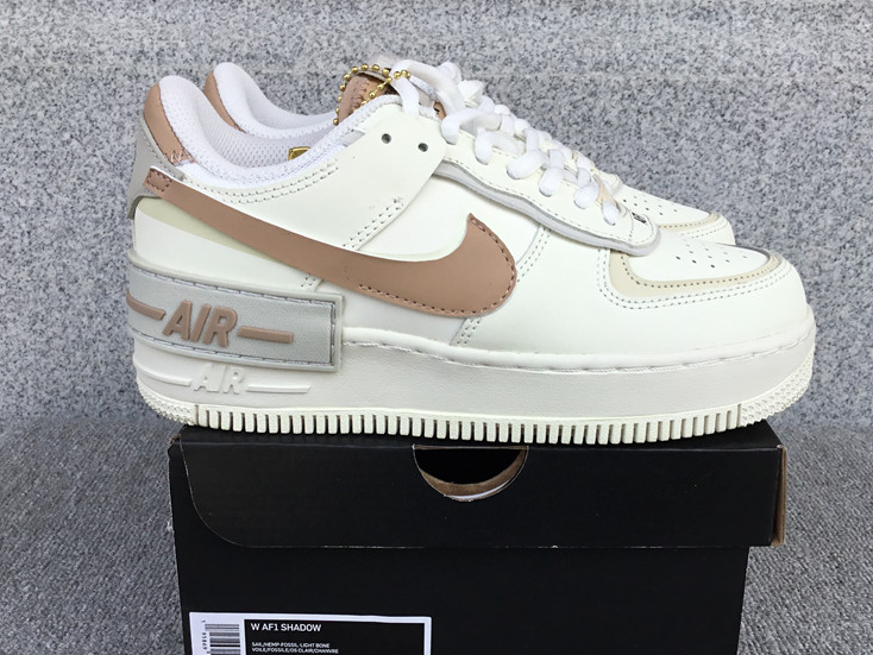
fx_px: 959
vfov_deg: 37.7
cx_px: 460
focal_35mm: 38
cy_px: 376
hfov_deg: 48.9
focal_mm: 3.3
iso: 25
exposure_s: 1/497
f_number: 2.4
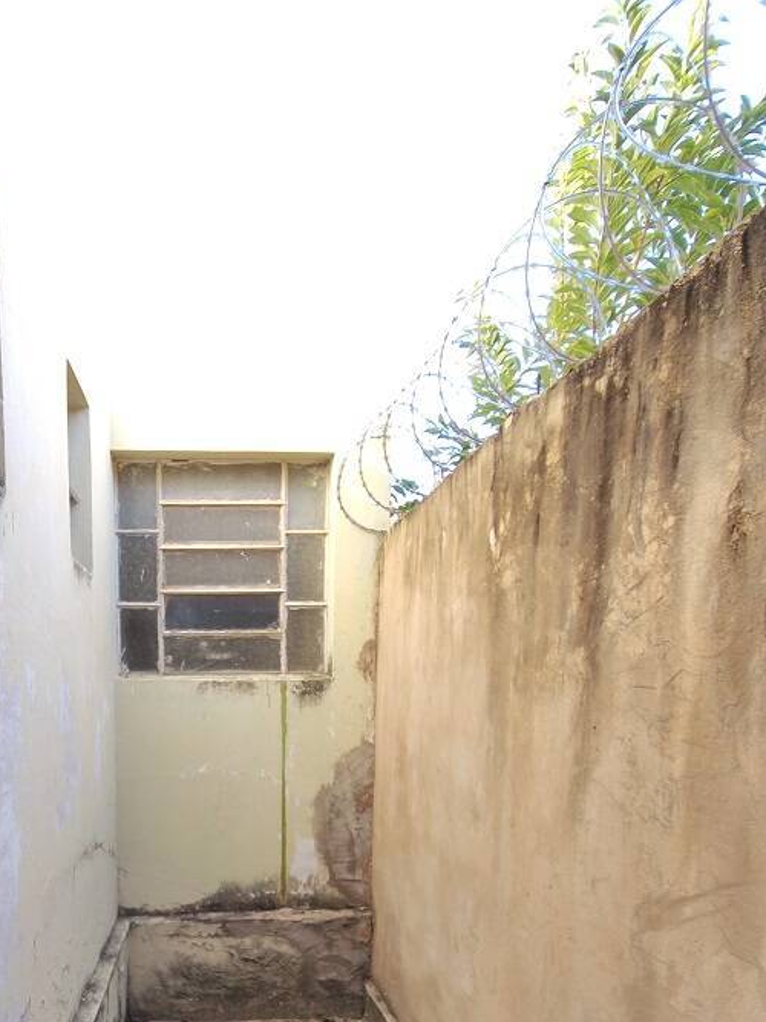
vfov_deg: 67.2
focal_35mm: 24
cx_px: 239
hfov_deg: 55.3
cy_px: 763
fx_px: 708
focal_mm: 1.66
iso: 100
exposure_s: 1/61.9
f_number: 2.2
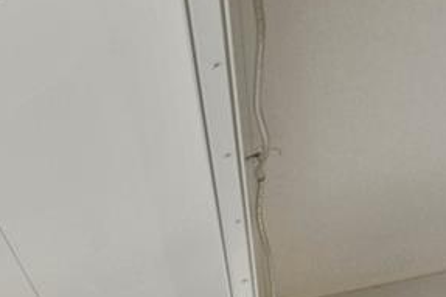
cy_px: 735
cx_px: -688
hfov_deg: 14.1
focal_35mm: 78
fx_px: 966
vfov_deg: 12.9
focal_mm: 14
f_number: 9
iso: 320
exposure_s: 1/30
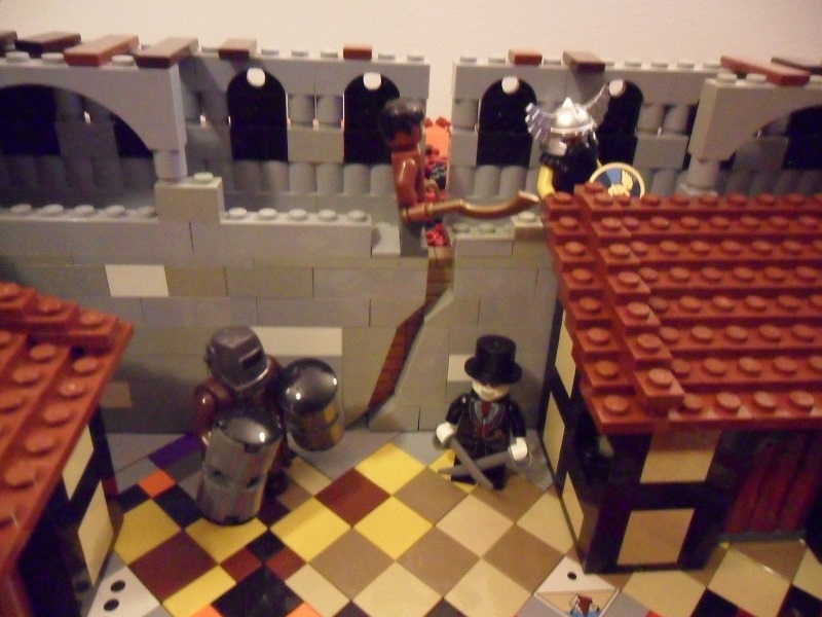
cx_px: 411
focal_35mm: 27
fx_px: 641
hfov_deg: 65.3
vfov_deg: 51.4
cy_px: 308
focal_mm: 4.9
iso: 800
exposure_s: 1/20
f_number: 3.5
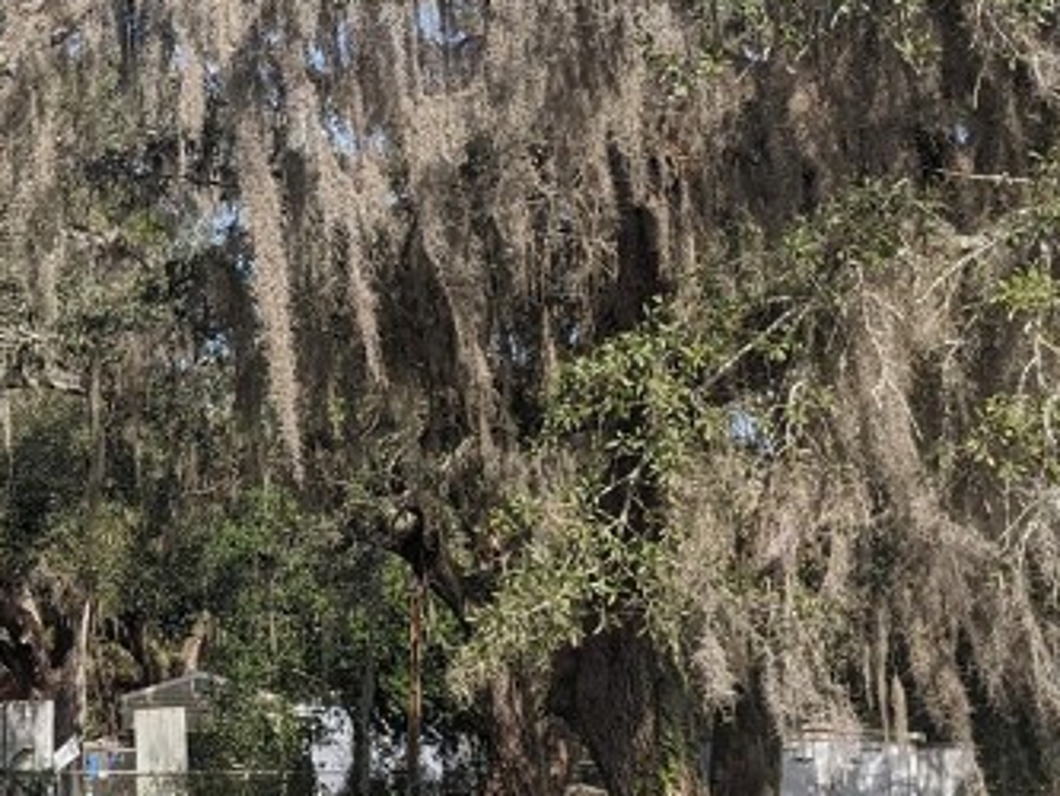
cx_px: 121
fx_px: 2543
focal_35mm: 83
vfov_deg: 17.5
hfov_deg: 23.0
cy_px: 92
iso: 60
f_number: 1.73
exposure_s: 1/2128
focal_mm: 4.38
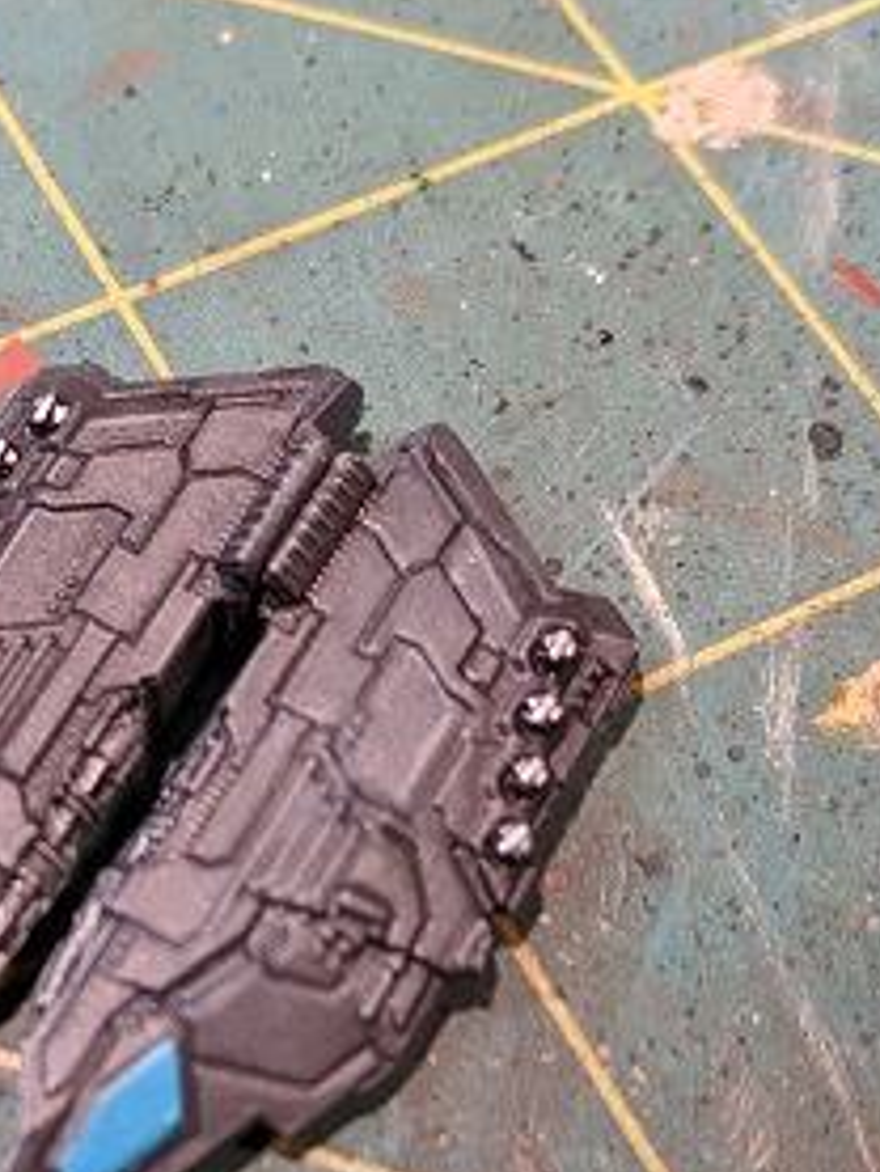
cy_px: 795
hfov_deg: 24.2
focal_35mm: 60
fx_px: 2032
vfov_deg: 31.9
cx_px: 224
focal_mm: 4.67
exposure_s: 1/120
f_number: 2
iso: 127
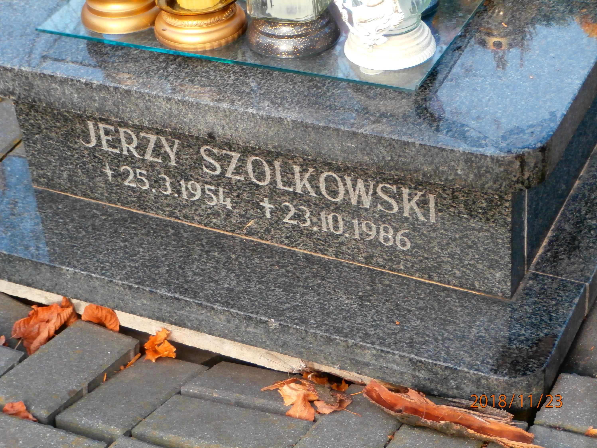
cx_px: 298
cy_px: 224
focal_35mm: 86
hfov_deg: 22.8
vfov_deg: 17.2
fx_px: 1483
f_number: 5
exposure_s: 1/100
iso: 160
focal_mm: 15.16
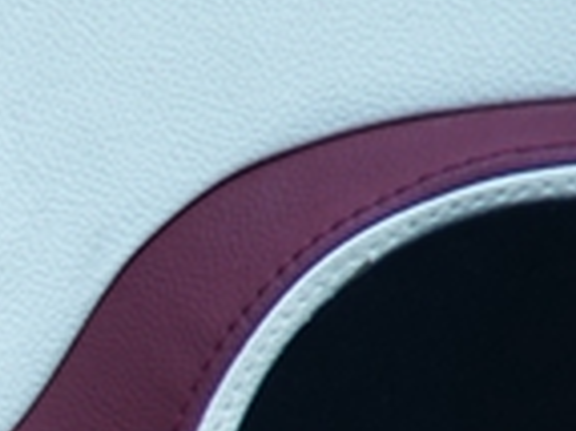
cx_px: -649
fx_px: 9377
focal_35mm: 564
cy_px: 1059
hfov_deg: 3.5
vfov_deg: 2.6
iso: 500
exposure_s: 1/100
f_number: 4
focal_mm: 105
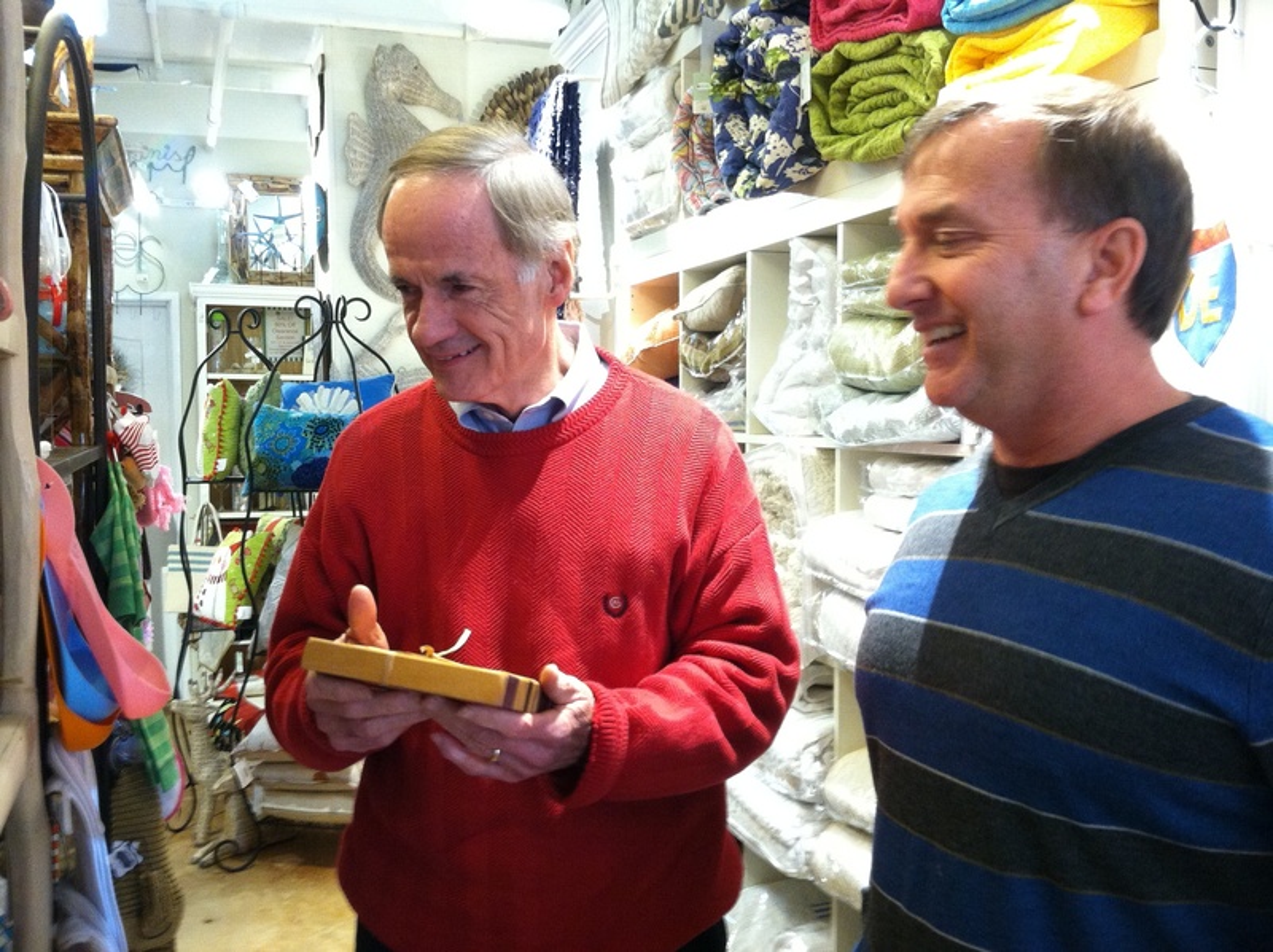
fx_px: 1286
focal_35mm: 35
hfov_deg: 52.7
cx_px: 636
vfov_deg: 40.6
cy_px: 476
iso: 250
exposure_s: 1/17
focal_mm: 3.85
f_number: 2.8
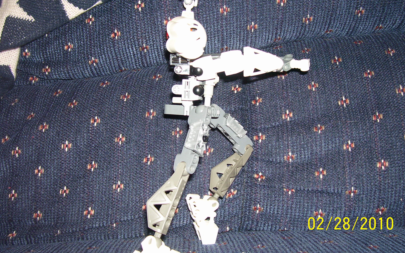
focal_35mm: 37
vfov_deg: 34.4
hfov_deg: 52.7
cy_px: 106
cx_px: 201
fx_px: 408
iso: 125
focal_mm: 5.6
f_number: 2.7
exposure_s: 1/60
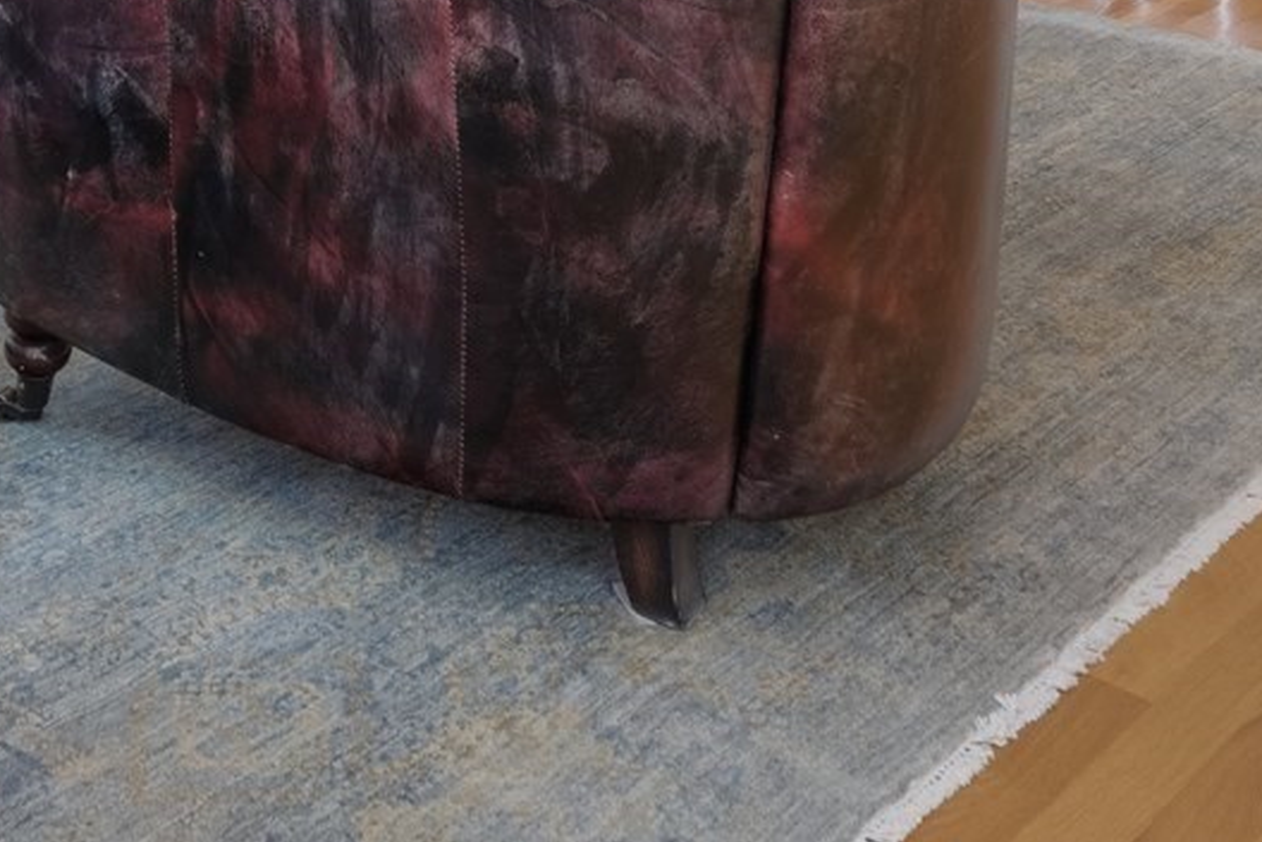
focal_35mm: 62
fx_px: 2173
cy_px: -661
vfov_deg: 17.7
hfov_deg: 31.8
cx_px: 311
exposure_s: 1/2.5
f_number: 8
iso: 200
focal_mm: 16
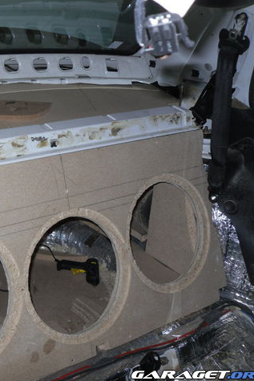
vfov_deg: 40.3
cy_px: 190
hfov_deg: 26.4
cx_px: 12
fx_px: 518
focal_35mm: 49
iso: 80
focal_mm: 6.3
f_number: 3.5
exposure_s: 1/45
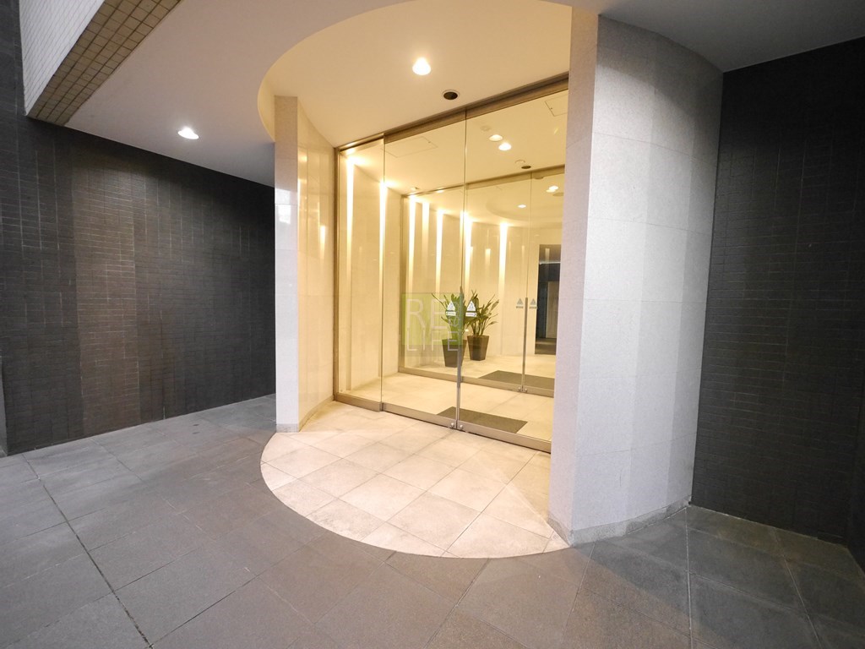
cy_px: 324
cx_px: 432
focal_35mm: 14
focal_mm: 7
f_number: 4
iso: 2500
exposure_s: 1/60
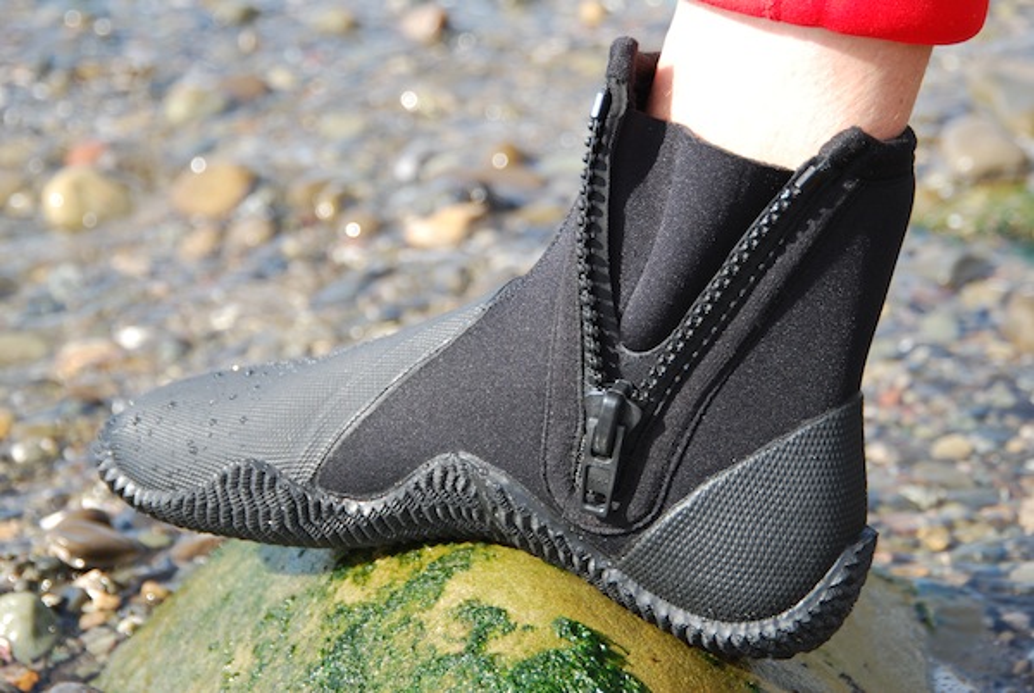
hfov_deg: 20.9
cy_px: 346
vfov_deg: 14.1
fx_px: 2805
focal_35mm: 98
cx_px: 517
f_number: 5.3
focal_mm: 65
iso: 200
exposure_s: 1/250
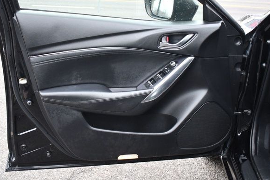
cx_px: 127
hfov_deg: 44.5
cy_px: 82
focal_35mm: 44
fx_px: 330
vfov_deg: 30.5
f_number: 4
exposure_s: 1/125
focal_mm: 27
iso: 1250
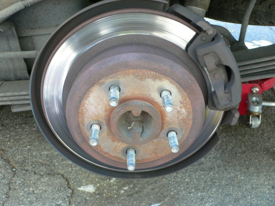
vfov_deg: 41.8
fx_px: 270
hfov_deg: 54.0
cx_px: 138
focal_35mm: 34
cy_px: 103
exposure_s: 1/30
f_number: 2.8
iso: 100
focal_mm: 6.3
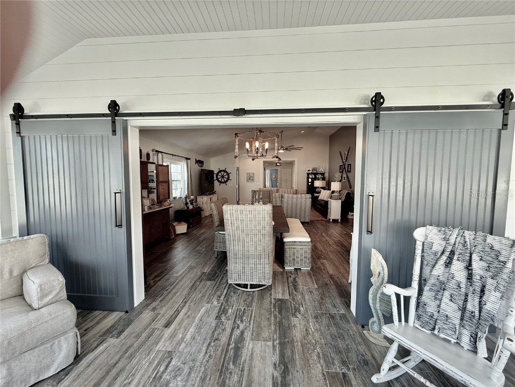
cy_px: 194
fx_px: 208
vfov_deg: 85.7
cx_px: 258
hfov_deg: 102.1
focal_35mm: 14
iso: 160
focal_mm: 2.22
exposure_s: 1/120
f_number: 2.2
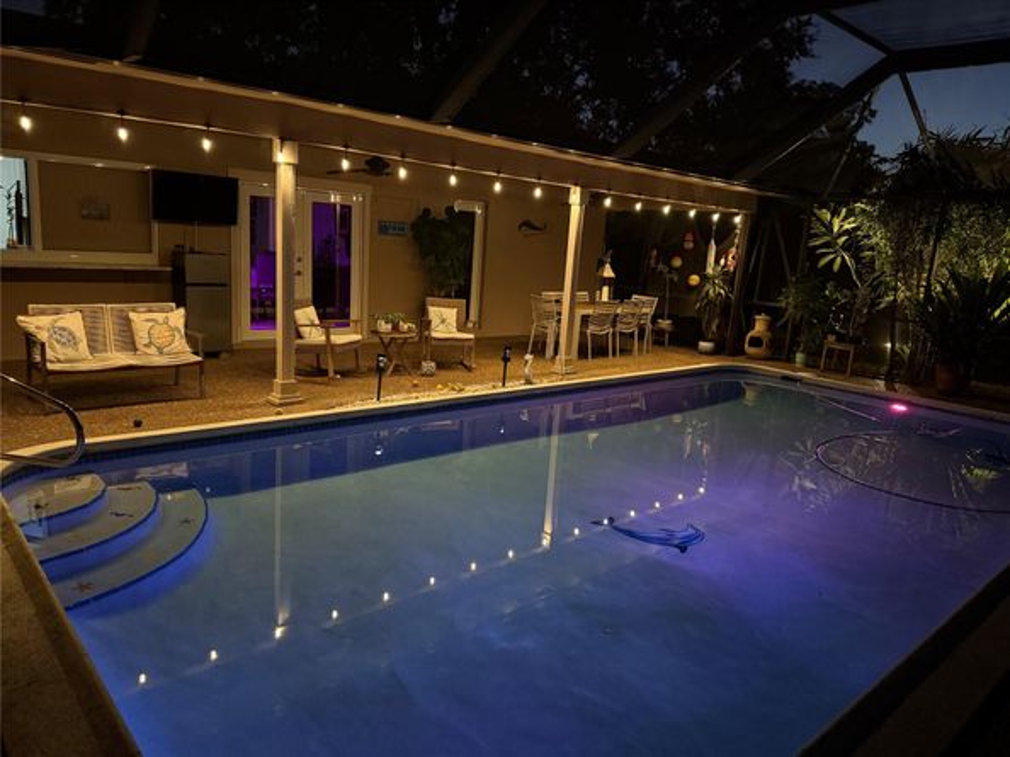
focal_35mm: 24
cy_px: 378
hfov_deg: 71.6
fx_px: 700
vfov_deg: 56.8
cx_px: 505
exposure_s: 1/30
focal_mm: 6.76
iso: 1600
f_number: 1.78
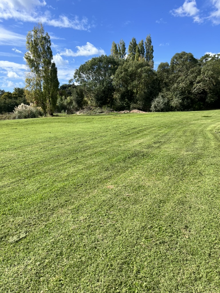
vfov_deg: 67.3
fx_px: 220
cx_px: 110
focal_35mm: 26
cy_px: 146
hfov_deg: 53.1
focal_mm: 5.1
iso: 50
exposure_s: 1/2755
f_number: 1.6
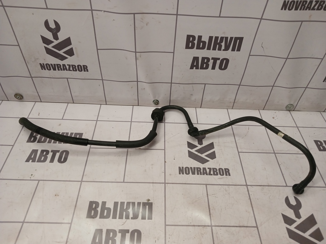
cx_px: 163
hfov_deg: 65.3
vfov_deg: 51.4
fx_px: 254
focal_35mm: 27
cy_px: 122
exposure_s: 1/50
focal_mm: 4
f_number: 1.8
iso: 125
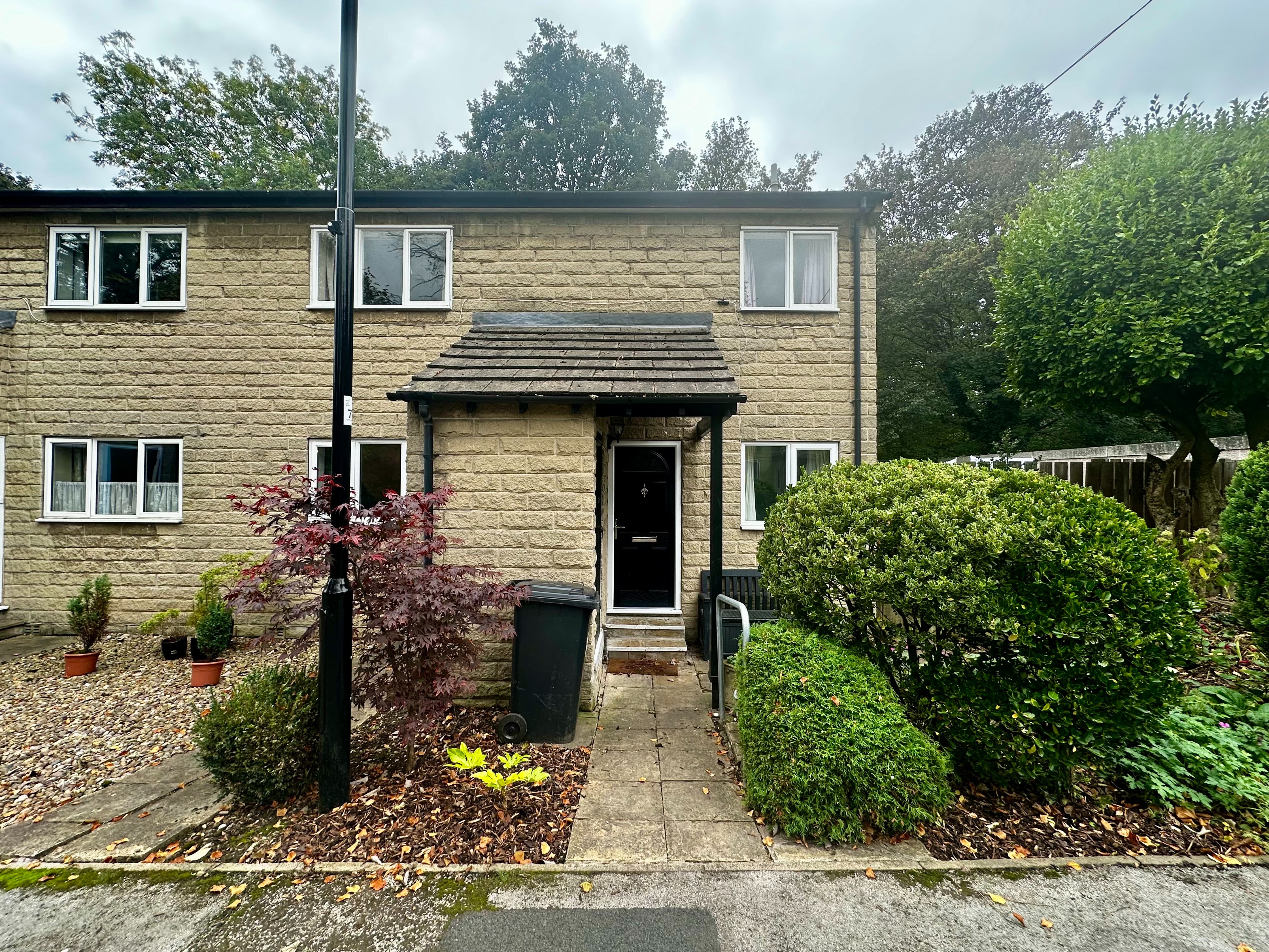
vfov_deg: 85.7
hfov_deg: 102.1
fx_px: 513
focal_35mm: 14
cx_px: 634
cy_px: 476
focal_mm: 2.22
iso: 40
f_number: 2.2
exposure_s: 1/111
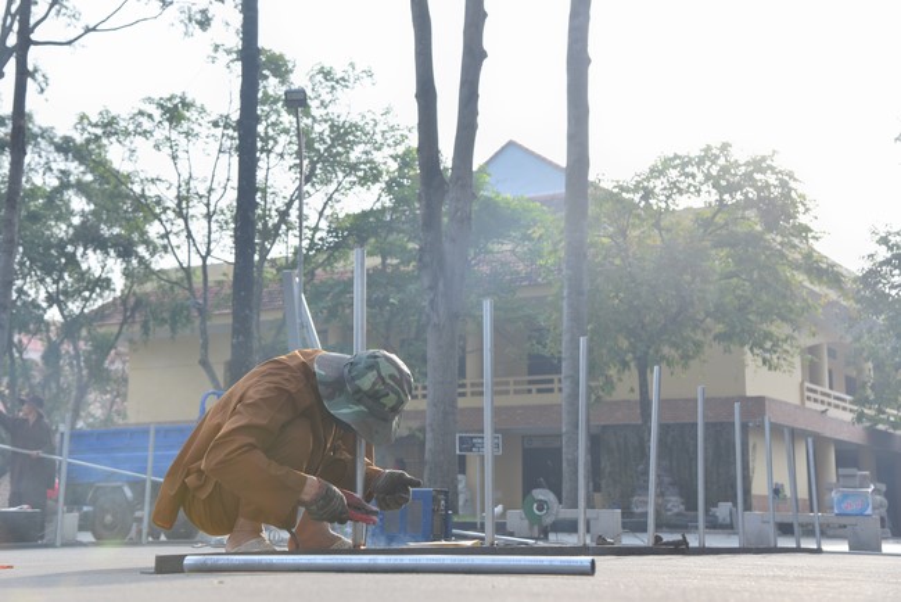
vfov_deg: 24.6
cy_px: 301
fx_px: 1377
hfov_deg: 36.2
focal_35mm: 55
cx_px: 450
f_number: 6.3
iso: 125
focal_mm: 55
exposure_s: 1/200
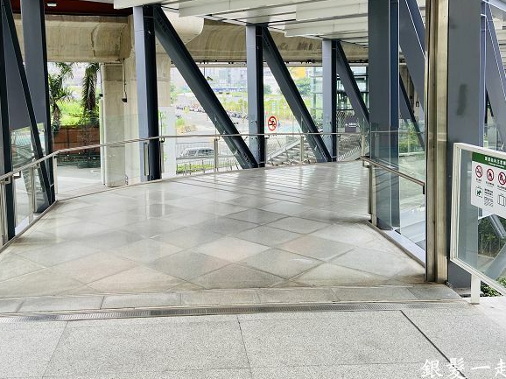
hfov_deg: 51.1
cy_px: 131
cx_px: 205
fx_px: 526
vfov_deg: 39.2
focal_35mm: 36
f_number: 1.8
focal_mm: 4.25
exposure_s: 1/122
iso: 32
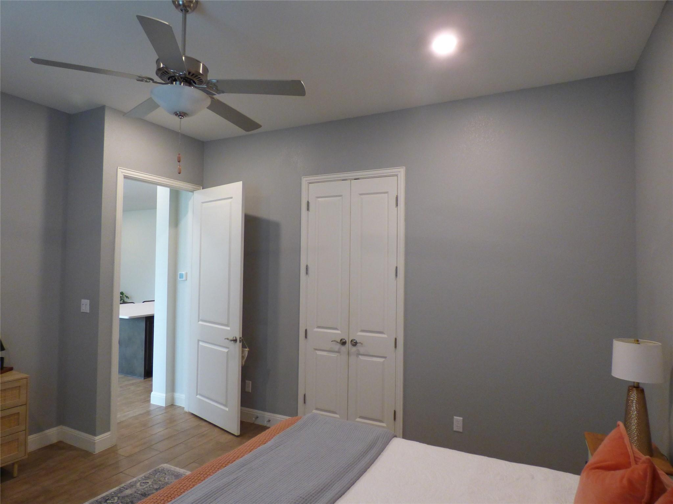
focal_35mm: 20
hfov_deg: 81.7
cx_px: 336
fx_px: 389
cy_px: 252
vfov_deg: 66.0
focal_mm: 3.58
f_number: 2.8
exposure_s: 1/60
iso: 400
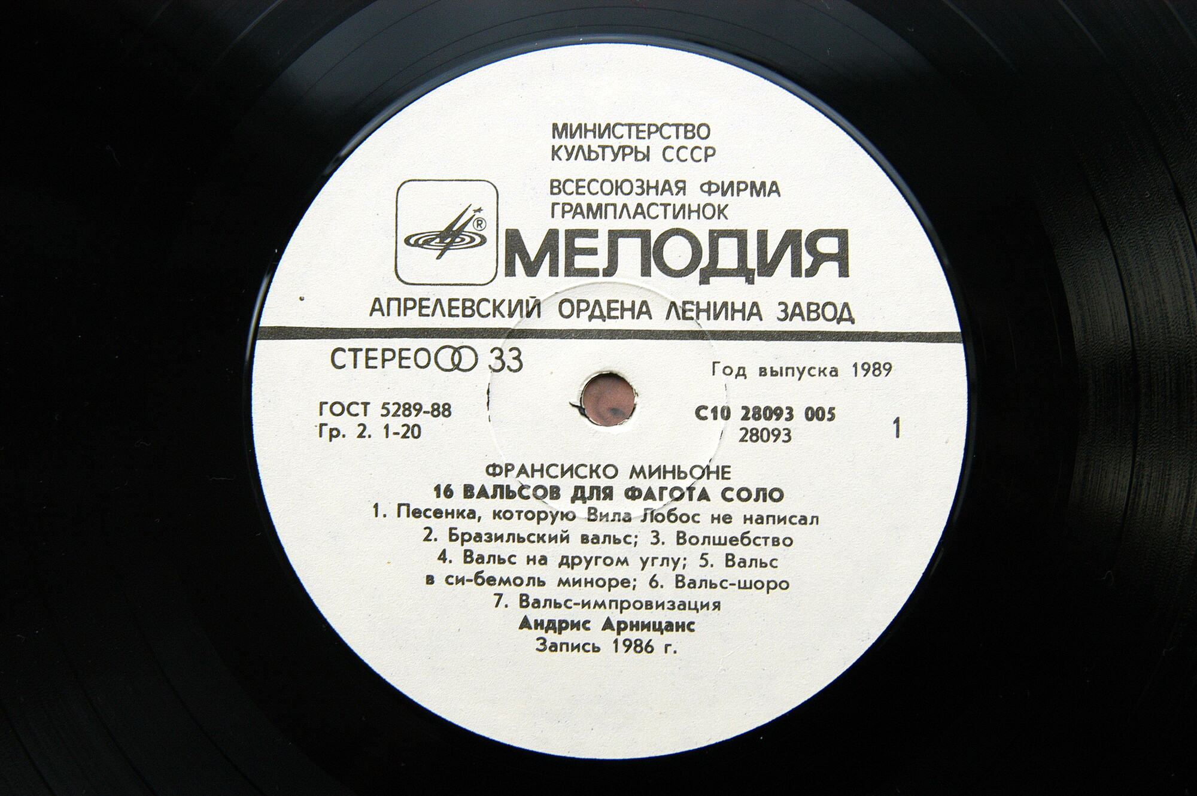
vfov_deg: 25.7
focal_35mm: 52
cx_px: 598
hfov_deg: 37.9
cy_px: 398
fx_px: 1744
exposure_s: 1/80
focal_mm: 35
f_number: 4.5
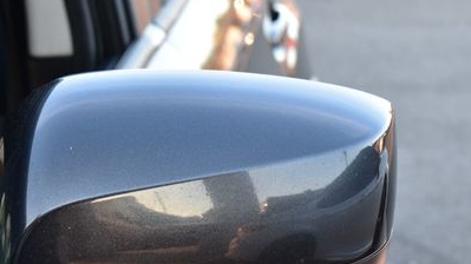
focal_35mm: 126
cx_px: 211
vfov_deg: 9.6
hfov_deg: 17.0
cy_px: 238
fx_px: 1573
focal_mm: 50
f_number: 8
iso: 400
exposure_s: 1/60
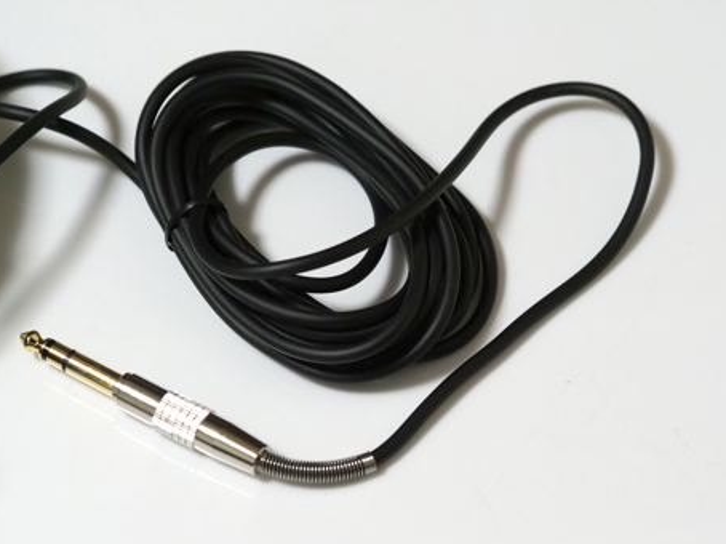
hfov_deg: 15.5
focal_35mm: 127
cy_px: 286
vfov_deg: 11.7
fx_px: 2662
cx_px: 350
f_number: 4
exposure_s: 1/125
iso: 2500
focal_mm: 60
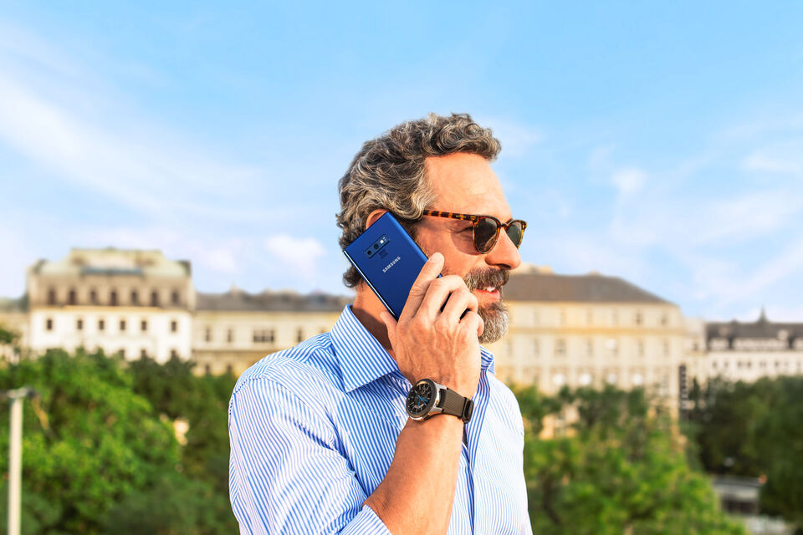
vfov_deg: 29.9
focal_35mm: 45
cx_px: 402
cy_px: 268
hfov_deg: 43.6
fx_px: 1004
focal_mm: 30
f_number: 2.8
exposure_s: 1/400
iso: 100
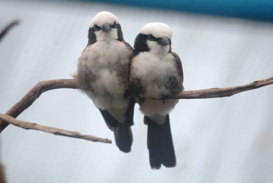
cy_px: 92
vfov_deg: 3.8
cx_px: 136
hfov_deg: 5.7
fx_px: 2733
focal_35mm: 360
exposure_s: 1/1600
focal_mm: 240
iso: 1600
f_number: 5.3
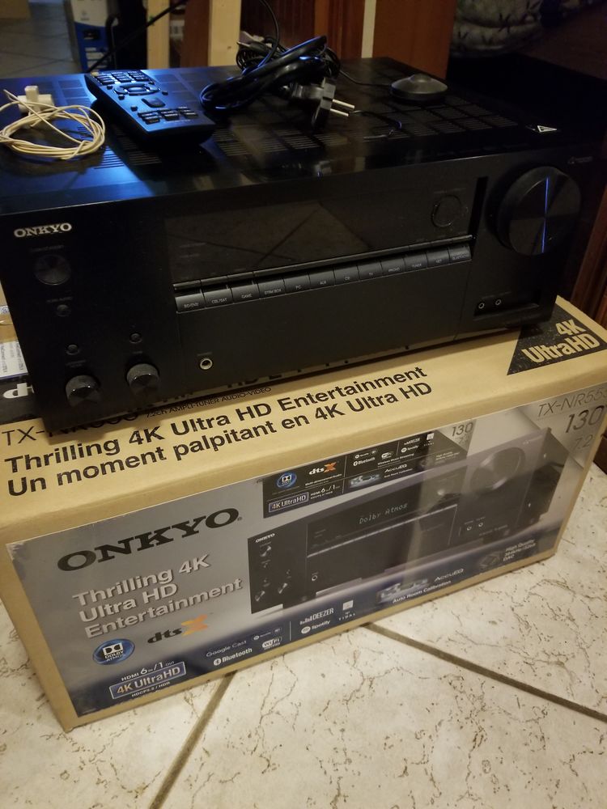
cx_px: 304
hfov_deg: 53.1
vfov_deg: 67.3
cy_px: 404
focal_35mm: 26
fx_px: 608
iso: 320
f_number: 1.7
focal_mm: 4.25
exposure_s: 1/10
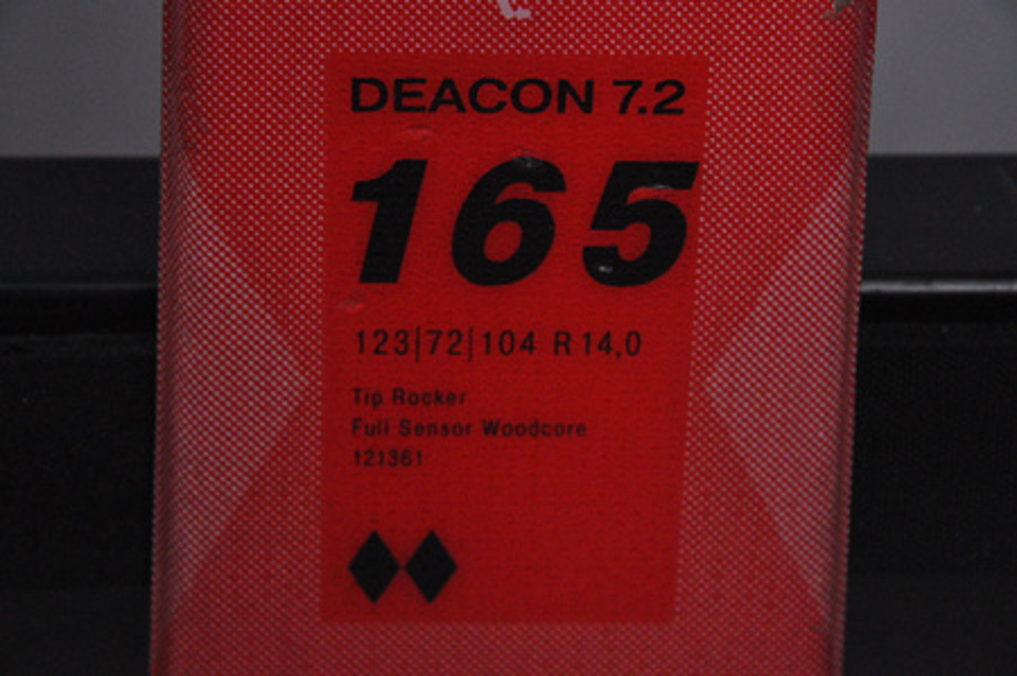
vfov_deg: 8.7
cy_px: 338
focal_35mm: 158
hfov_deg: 13.1
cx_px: 508
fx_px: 4444
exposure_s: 1/125
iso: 3200
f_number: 9.5
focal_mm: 105
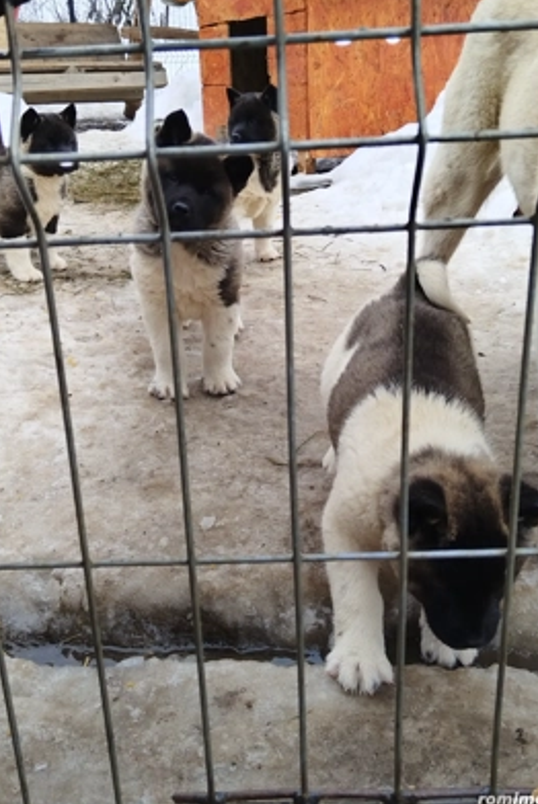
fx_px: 783
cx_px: 265
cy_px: 400
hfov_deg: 37.9
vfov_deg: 54.4
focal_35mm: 35
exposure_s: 1/100
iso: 152
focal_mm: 4.95
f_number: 1.9
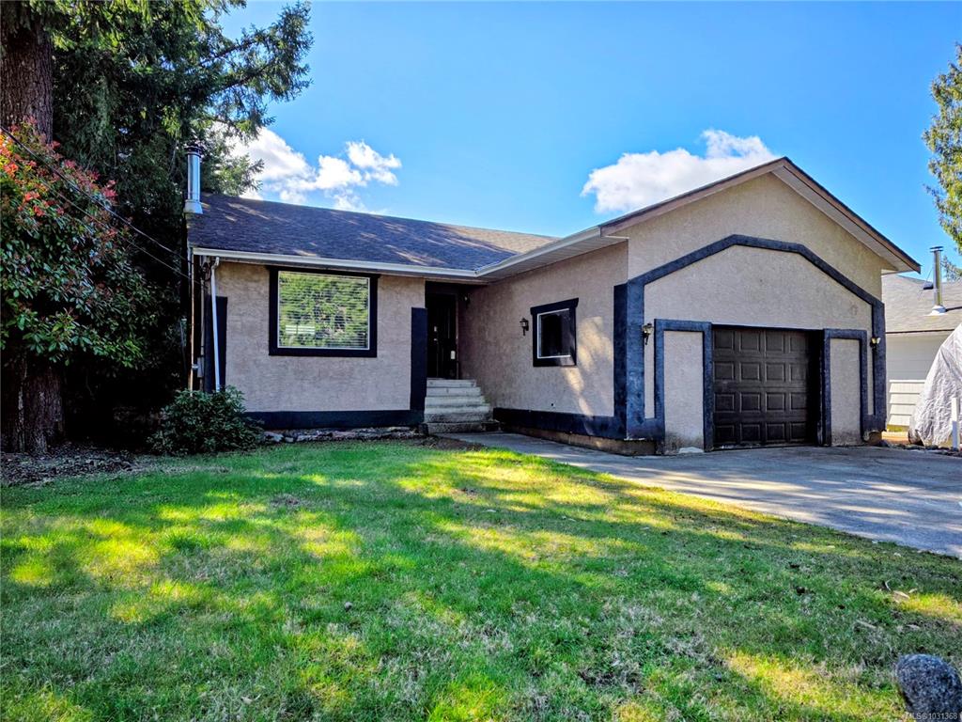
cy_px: 361
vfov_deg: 58.9
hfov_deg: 73.9
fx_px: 639
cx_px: 481
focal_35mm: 23
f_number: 1.7
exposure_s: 1/3246
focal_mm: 6.3
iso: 80
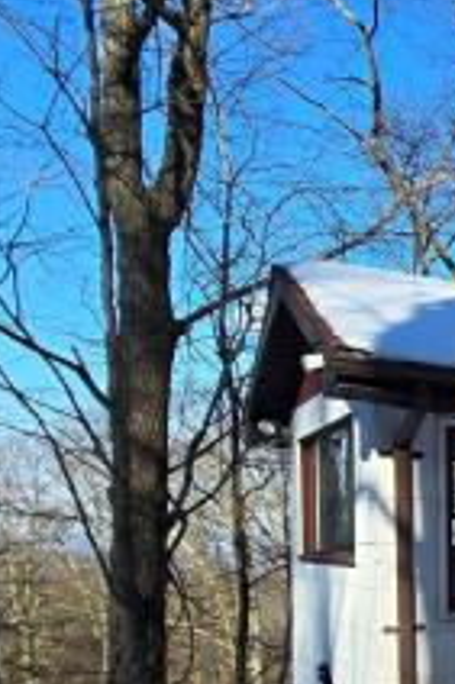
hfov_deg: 16.1
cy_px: 587
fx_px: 873
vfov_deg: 40.2
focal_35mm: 46
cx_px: 1046
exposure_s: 1/1222
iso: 50
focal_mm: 2.2
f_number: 2.2
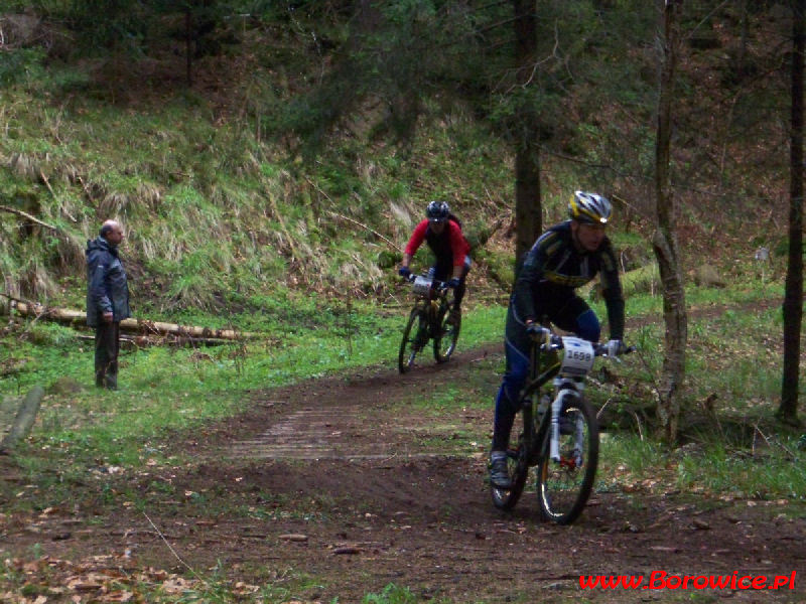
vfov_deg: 12.7
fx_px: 2724
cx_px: 403
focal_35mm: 117
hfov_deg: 16.8
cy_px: 302
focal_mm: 19.2
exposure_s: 1/125
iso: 400
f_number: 4.4
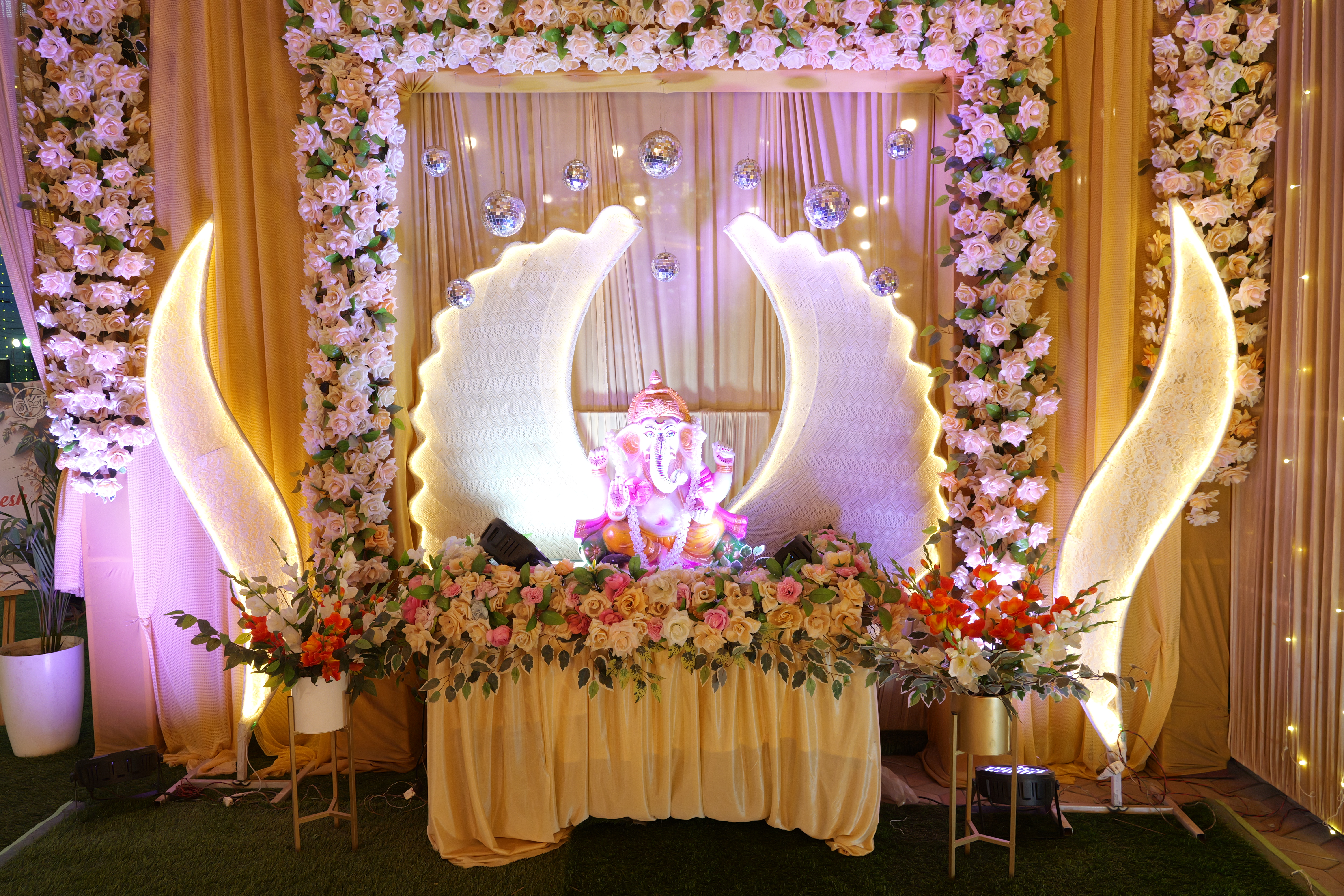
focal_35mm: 24
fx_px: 896
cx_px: 672
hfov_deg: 73.7
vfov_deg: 53.1
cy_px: 448
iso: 1600
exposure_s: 1/100
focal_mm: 24
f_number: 8
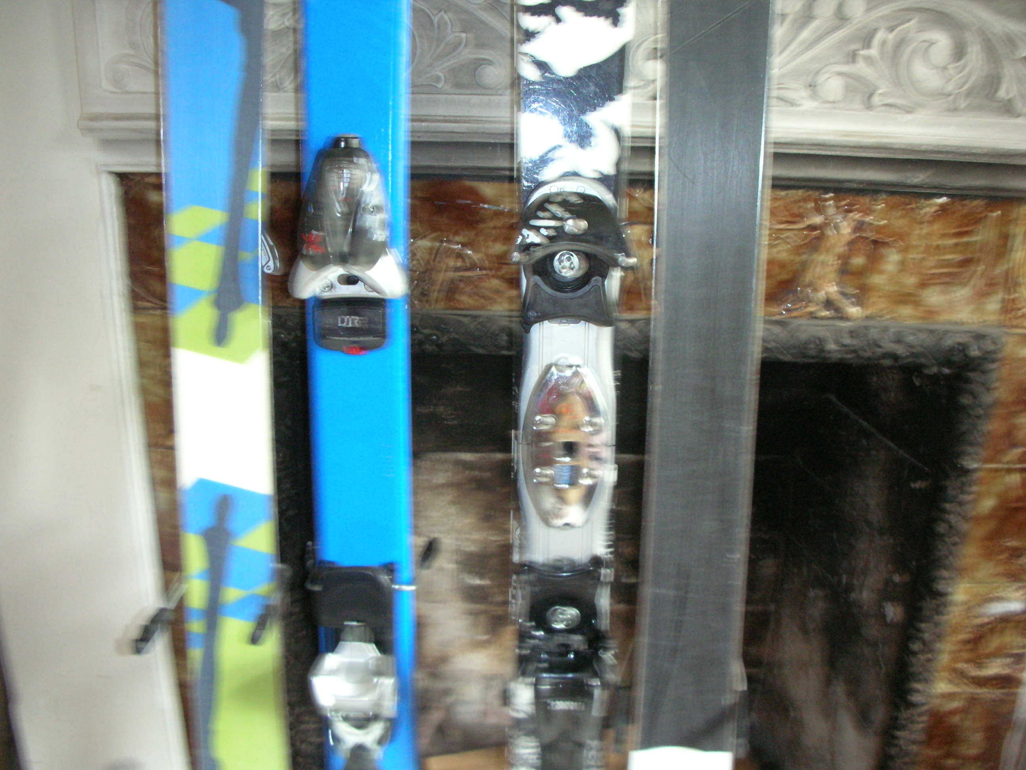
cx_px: 513
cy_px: 385
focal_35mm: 35
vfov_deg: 40.7
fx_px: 1037
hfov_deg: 52.6
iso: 200
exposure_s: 1/7.5
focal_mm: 5.8
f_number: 3
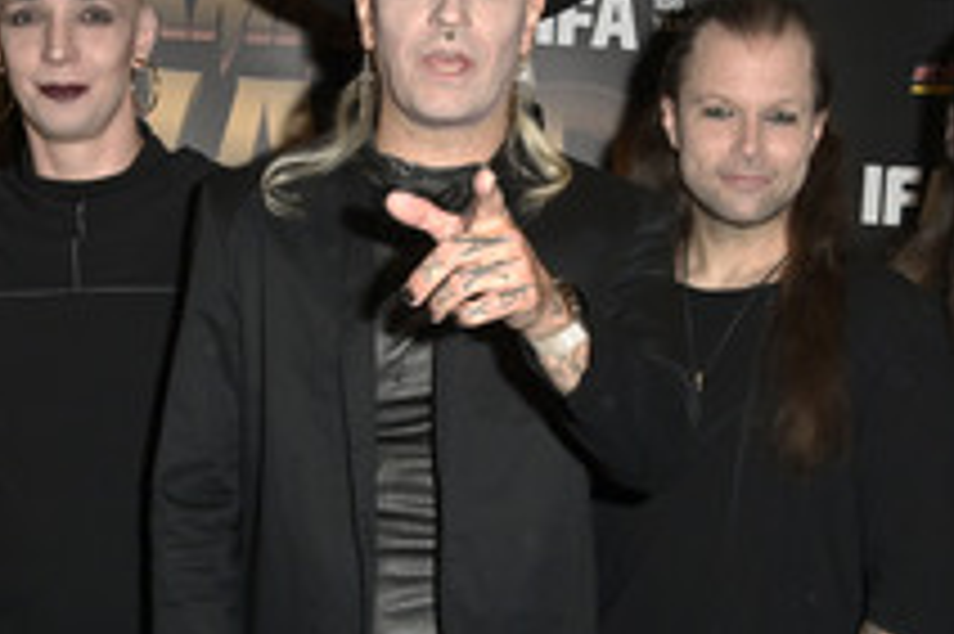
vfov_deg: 26.4
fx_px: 1350
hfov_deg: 38.8
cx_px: 389
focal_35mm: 51
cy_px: 382
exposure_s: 1/125
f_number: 6.3
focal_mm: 24
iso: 640
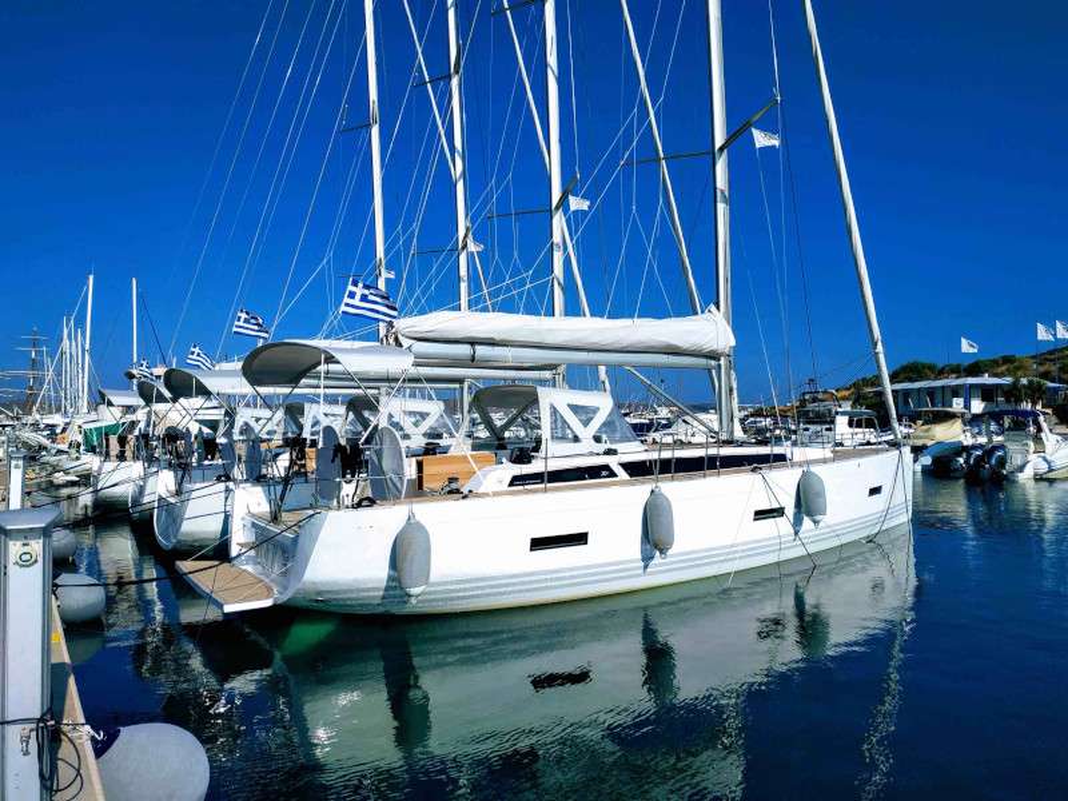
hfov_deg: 71.6
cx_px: 534
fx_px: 740
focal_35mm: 24
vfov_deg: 56.8
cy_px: 400
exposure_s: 1/4499
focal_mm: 3.94
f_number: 1.9
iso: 100
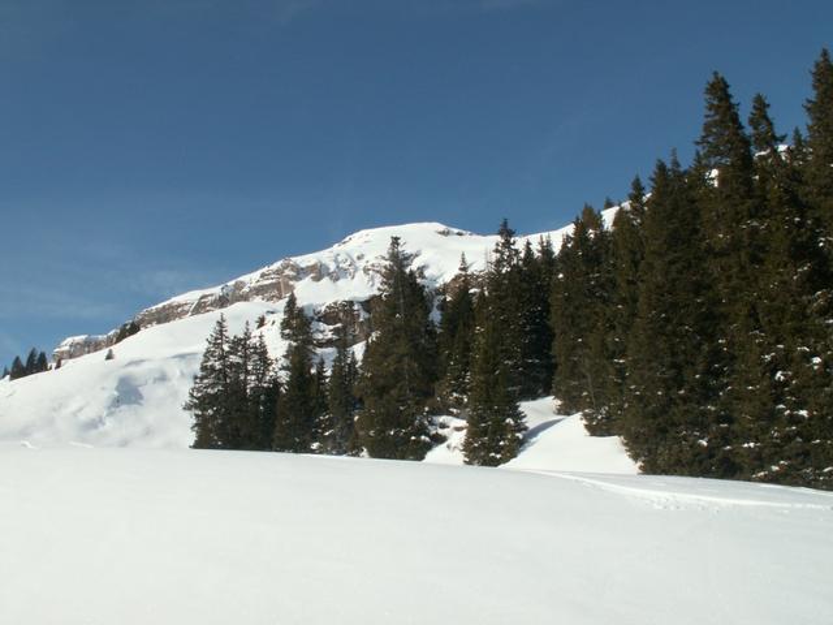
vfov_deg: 40.7
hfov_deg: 52.6
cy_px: 312
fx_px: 842
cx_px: 416
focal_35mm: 35
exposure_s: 1/250
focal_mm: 5.86
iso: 50
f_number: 7.1
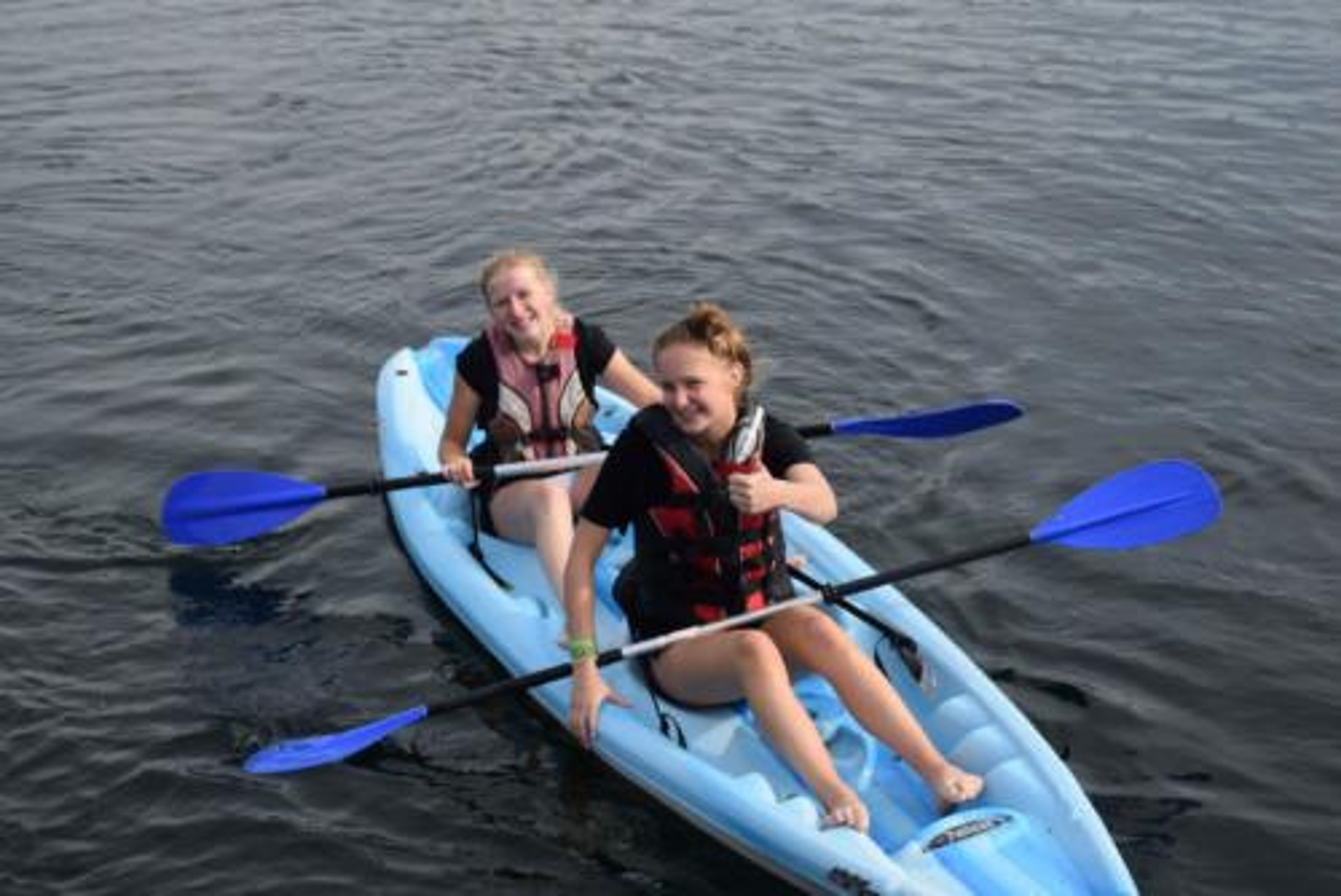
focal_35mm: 68
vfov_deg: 20.2
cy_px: 448
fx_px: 2516
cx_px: 670
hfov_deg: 29.8
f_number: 9
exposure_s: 1/320
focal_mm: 45
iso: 200
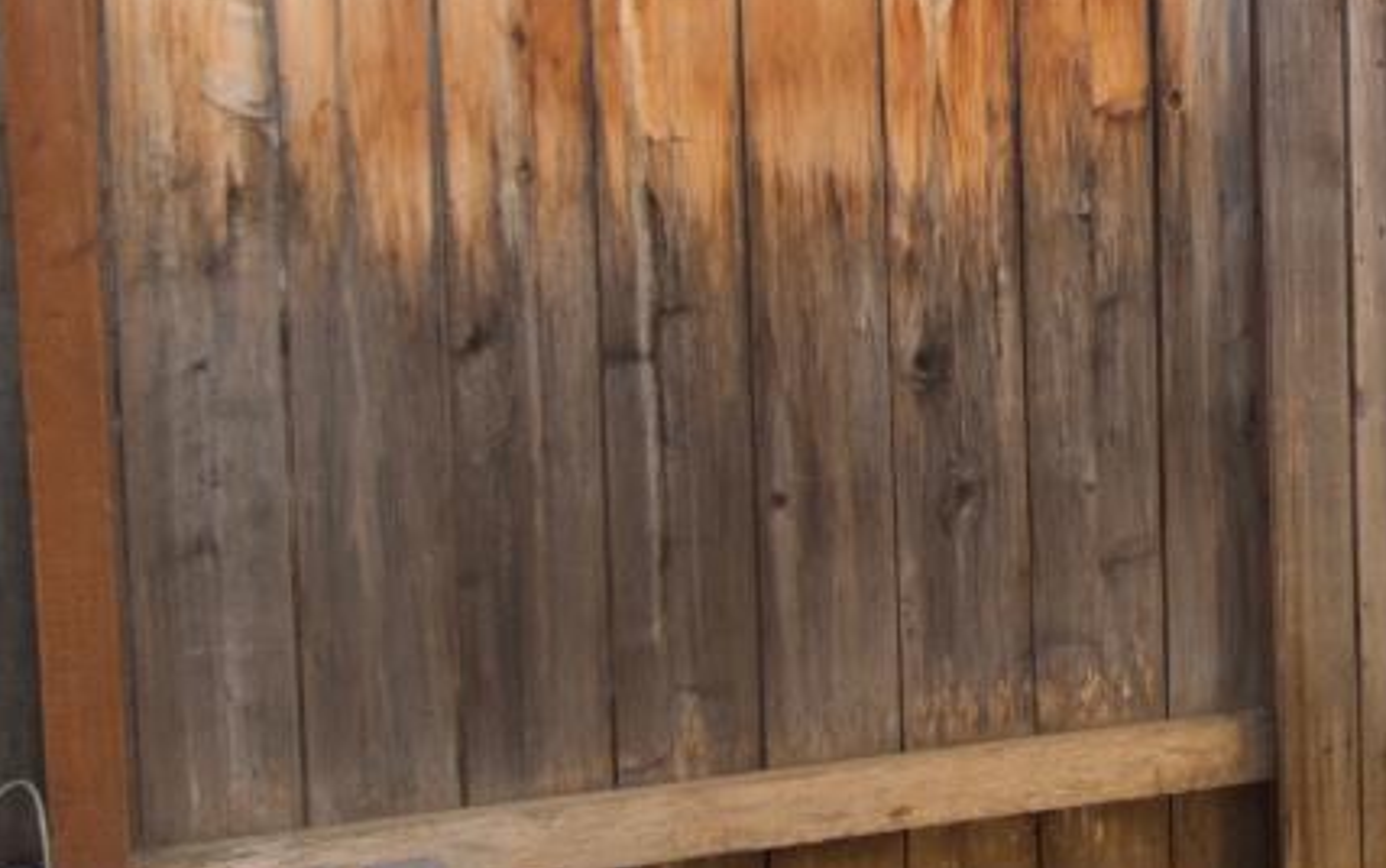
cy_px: 97
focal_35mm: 75
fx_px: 2834
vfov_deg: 17.2
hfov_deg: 26.8
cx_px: 1179
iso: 100
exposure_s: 1/200
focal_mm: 14
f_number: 4
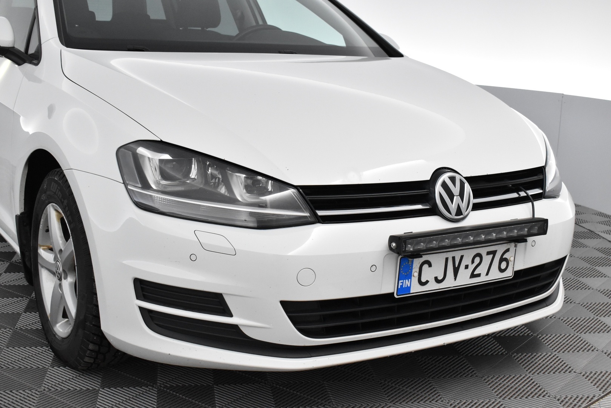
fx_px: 815
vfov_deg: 28.1
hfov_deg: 41.1
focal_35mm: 48
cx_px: 306
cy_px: 204
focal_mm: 32
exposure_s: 1/160
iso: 3200
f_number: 6.3
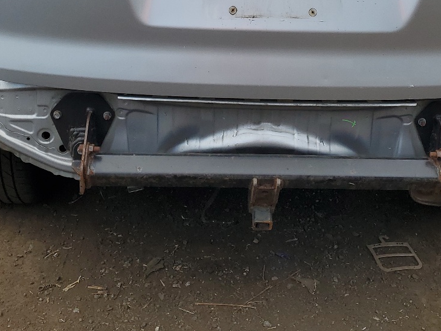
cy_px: -29
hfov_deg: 33.7
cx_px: 259
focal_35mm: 57
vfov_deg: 24.1
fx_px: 726
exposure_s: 1/1429
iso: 50
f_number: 1.5
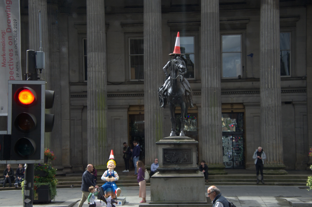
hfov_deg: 23.4
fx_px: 752
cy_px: 104
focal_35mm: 87
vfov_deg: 15.6
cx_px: 156
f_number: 4.5
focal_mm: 58
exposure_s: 1/640
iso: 500
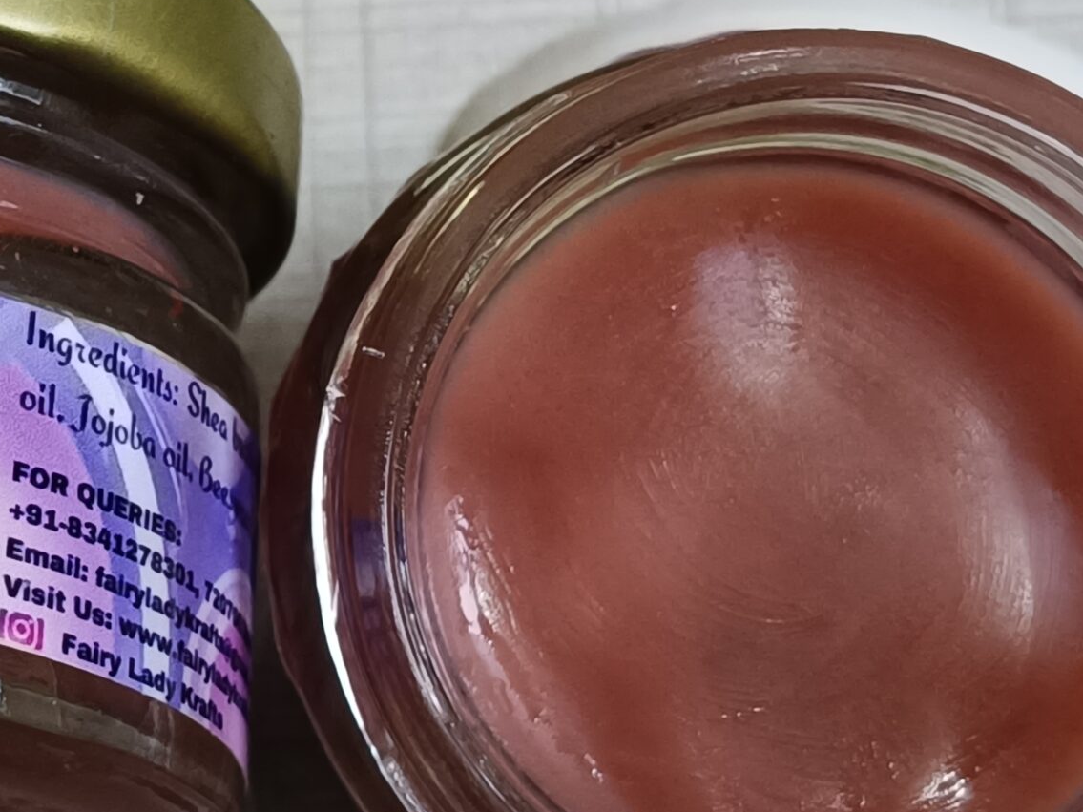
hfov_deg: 18.2
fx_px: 3316
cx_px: 76
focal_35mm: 106
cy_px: 307
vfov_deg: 13.9
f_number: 1.8
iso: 800
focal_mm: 4.84
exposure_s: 1/50
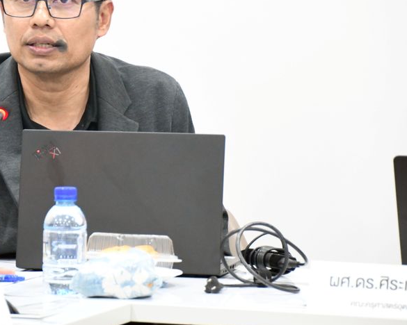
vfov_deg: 4.7
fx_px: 3999
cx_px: 79
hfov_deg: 5.8
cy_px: 121
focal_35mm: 332
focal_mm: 135
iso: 3200
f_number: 6
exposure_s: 1/25
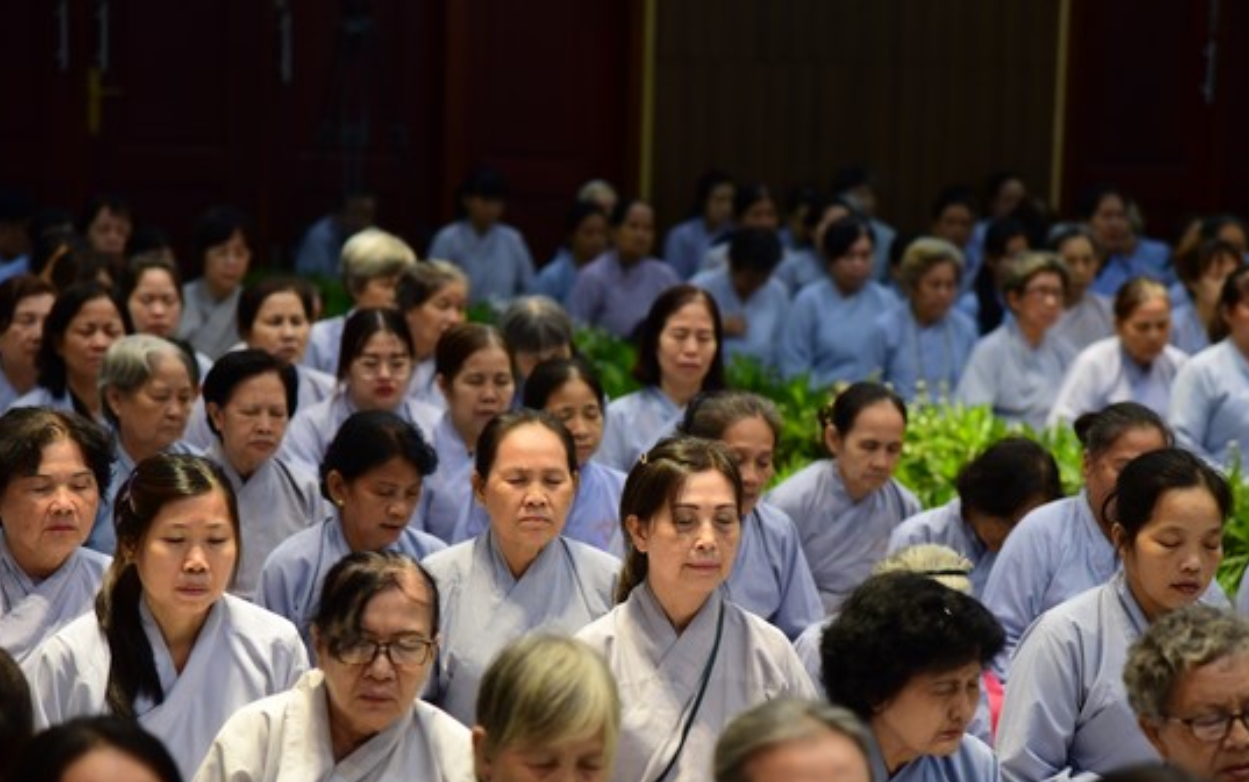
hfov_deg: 14.1
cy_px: 498
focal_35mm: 148
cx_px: 688
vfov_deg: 8.9
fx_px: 5039
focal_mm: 120
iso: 1000
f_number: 4
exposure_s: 1/60
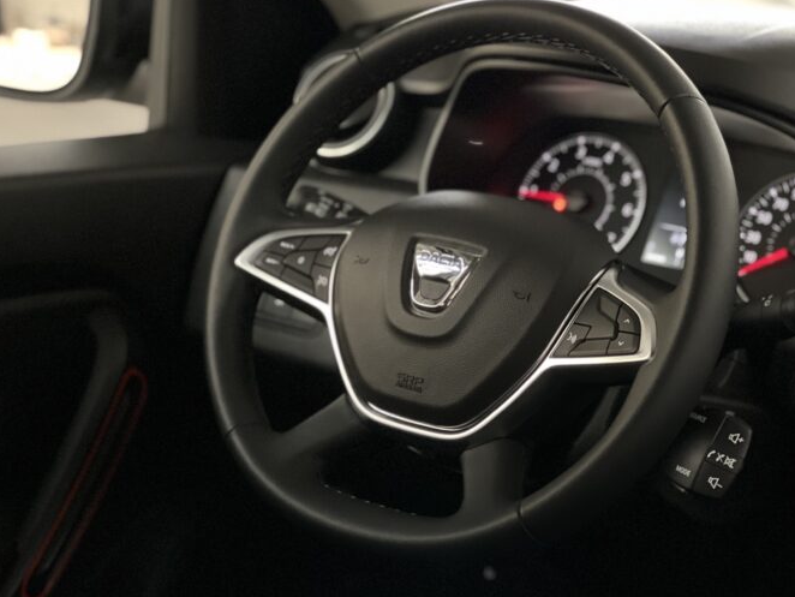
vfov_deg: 15.9
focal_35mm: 93
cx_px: 474
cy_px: 275
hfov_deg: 21.1
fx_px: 2137
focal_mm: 9
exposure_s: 1/15
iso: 400
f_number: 2.8
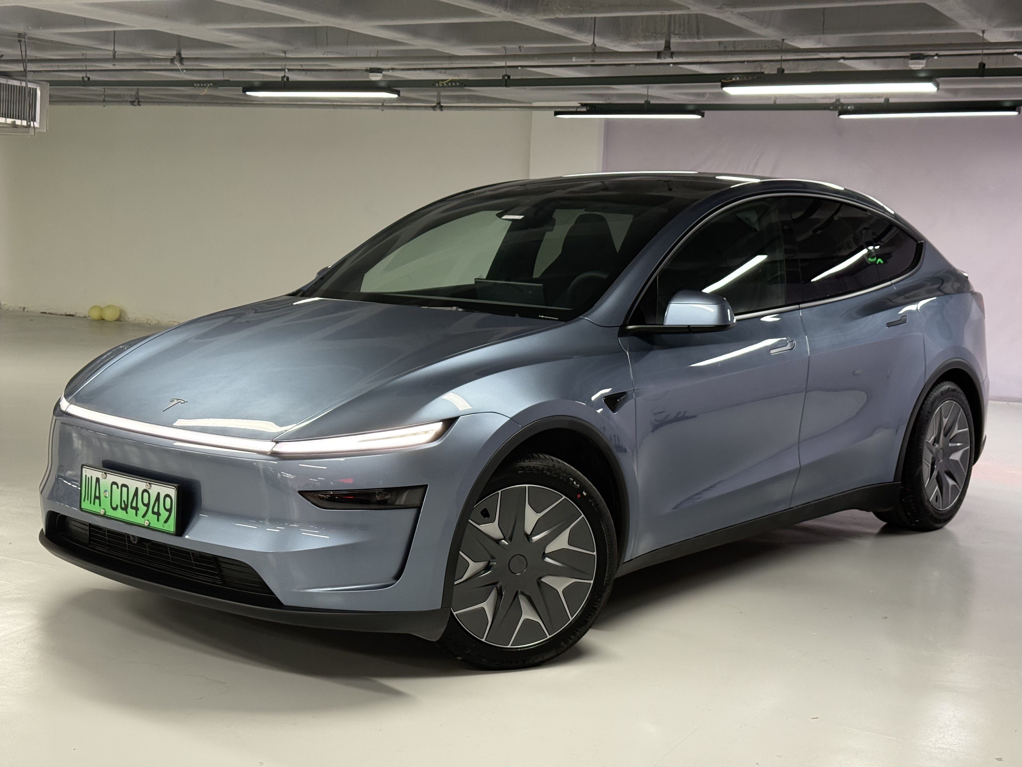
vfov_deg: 30.3
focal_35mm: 48
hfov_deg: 39.7
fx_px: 1417
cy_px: 384
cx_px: 511
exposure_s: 1/60
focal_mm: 6.76
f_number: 1.78
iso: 250
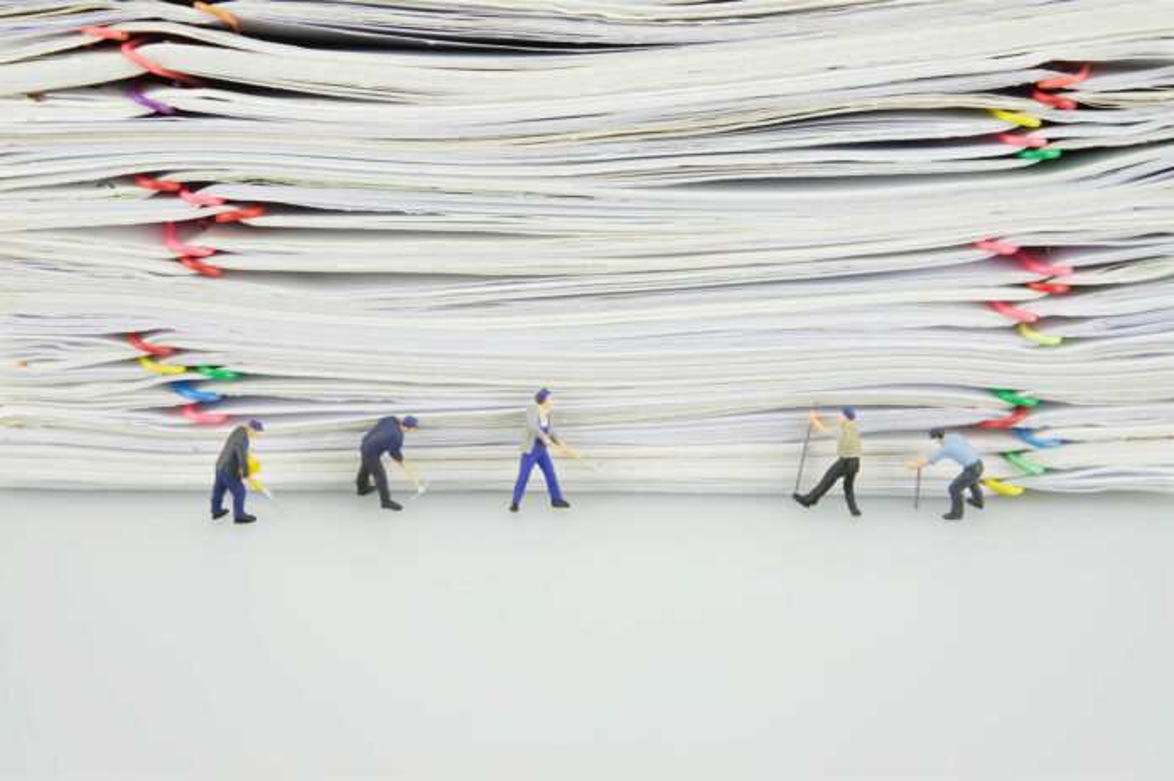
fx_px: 2444
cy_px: 390
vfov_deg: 18.2
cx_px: 587
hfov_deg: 27.0
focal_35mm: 75
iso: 100
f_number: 9
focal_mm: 50
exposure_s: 1/2.5
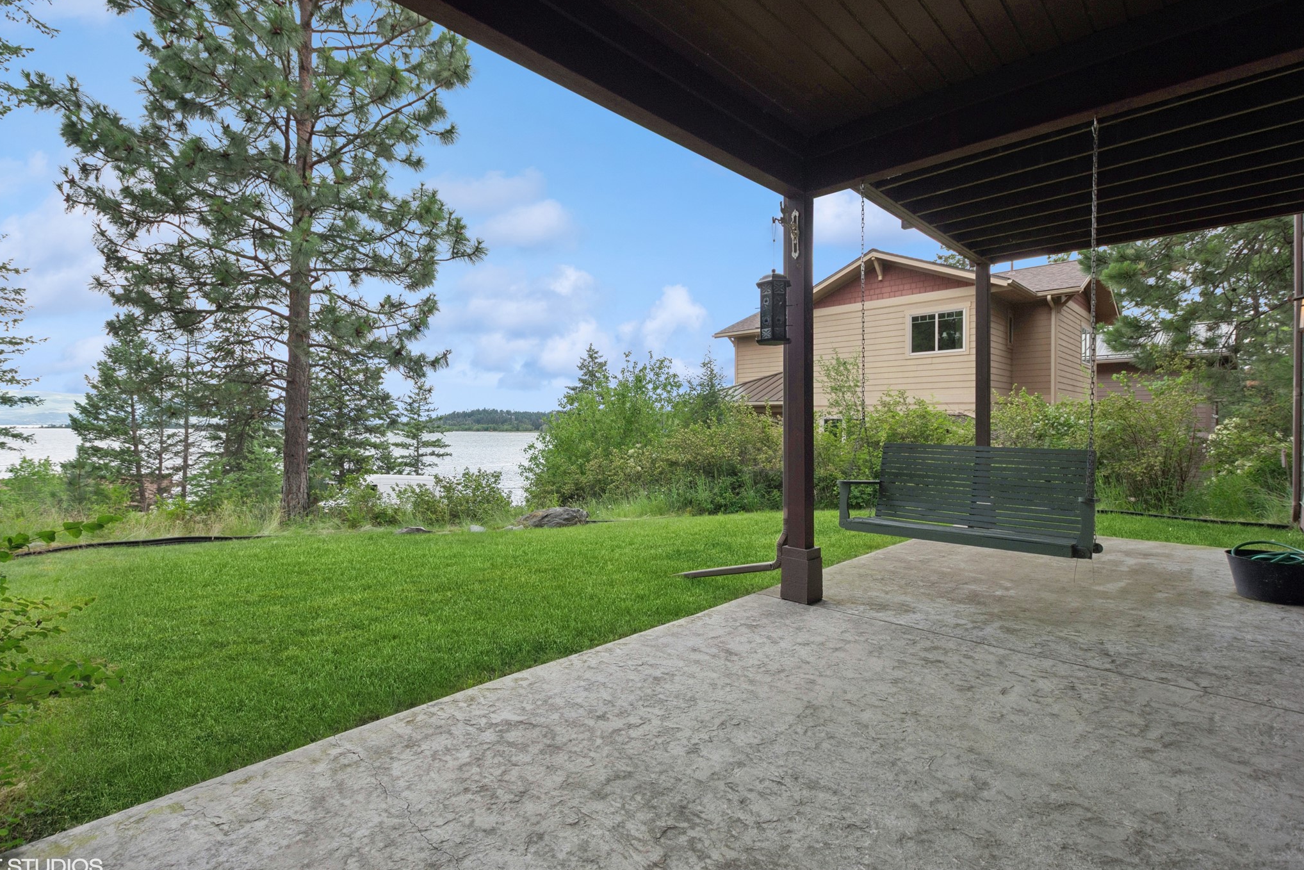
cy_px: 416
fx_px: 580
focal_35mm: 16
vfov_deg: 73.7
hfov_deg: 96.7
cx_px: 624
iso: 100
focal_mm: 10
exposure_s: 1/200
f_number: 6.3
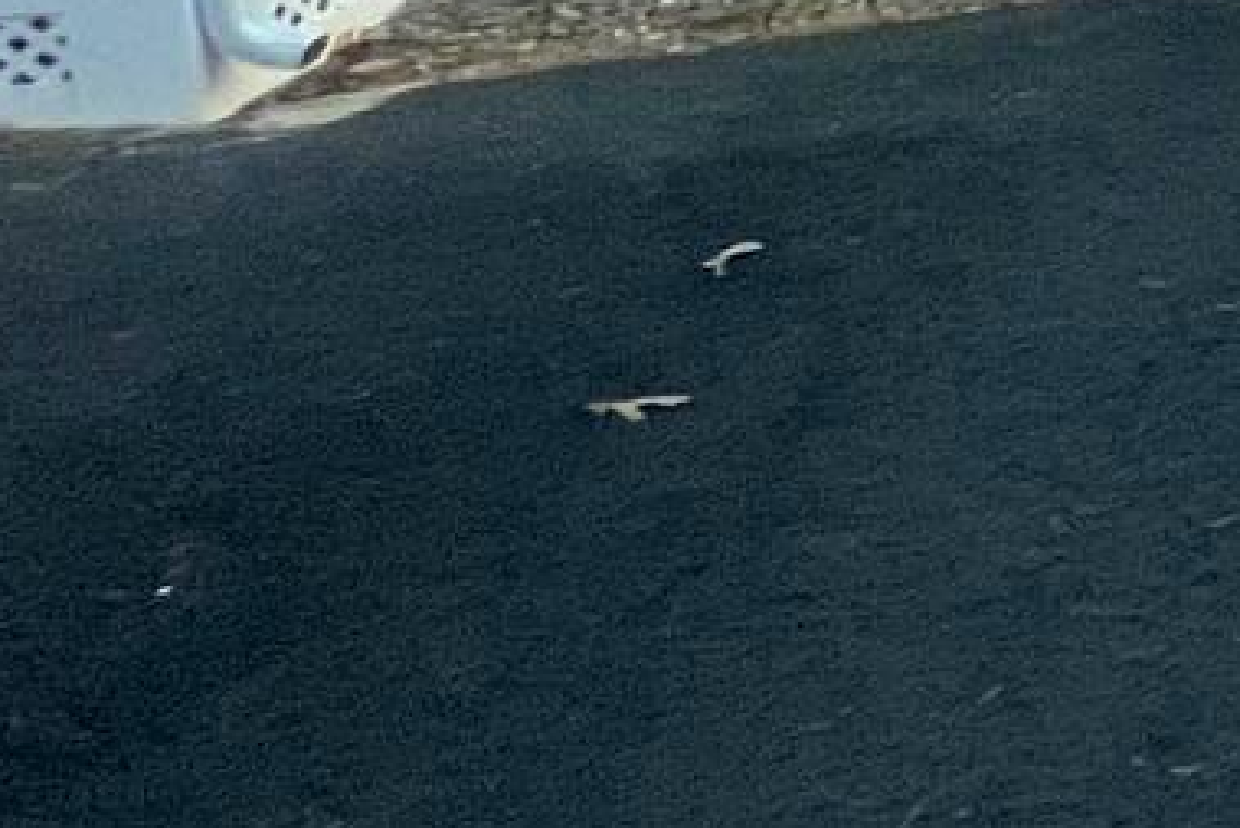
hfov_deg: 13.6
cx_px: 3259
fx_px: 2515
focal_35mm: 73
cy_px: -828
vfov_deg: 15.1
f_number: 1.8
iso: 100
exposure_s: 1/99
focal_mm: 1.57
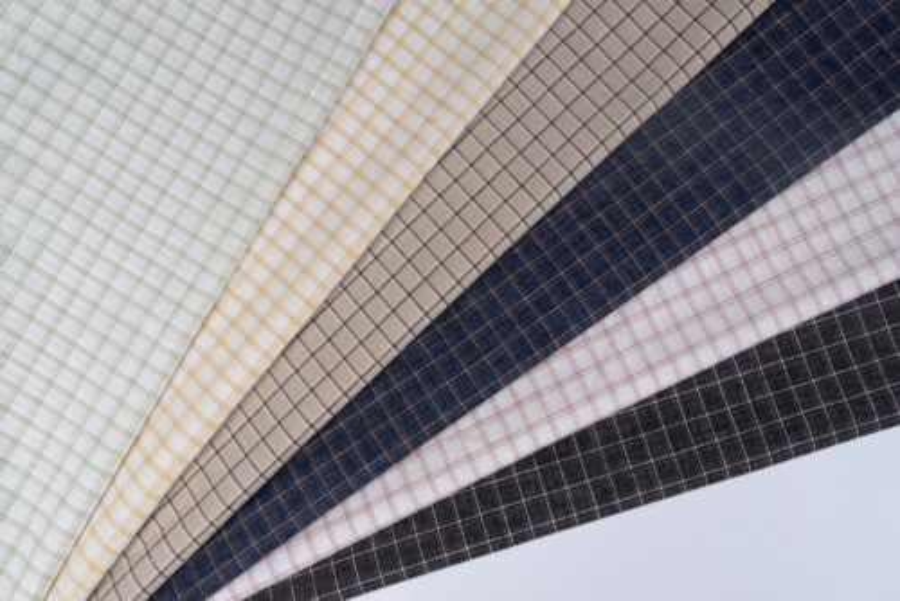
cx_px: 450
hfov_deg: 49.5
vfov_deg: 34.3
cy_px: 300
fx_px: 976
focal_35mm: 39
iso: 50
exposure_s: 1/100
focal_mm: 39
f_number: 11
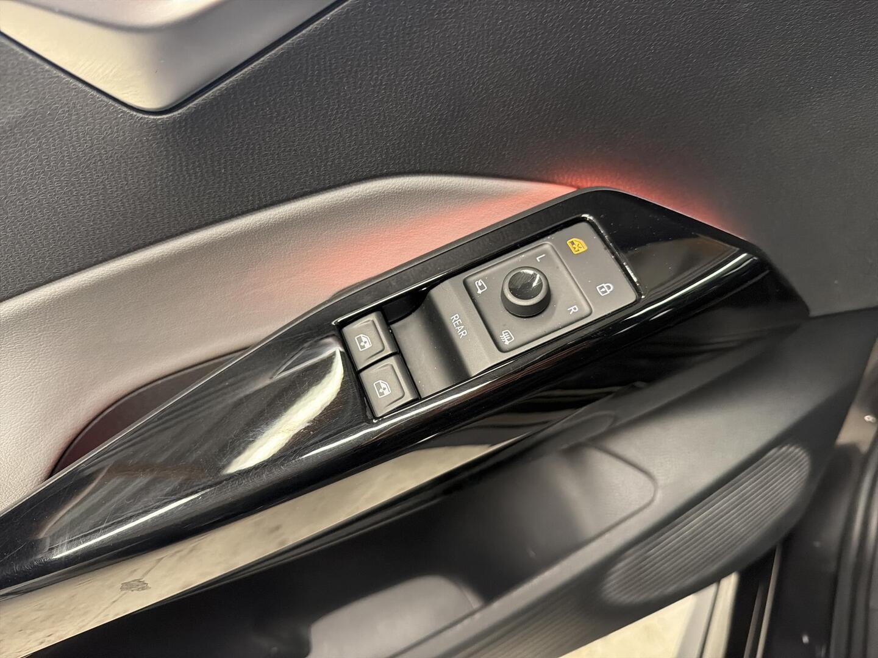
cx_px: 439
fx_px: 609
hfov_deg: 71.6
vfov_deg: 56.8
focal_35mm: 24
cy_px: 329
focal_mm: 6.76
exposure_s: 1/50
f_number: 1.78
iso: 640
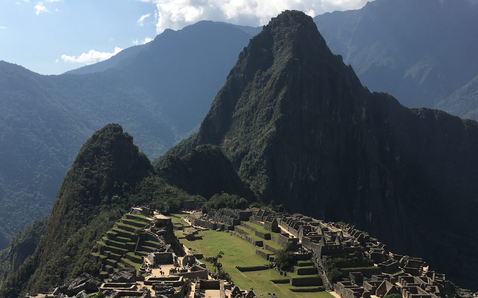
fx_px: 586
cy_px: 202
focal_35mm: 45
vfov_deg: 28.4
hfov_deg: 44.4
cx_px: 247
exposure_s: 1/1972
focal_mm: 4.15
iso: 25
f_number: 2.2
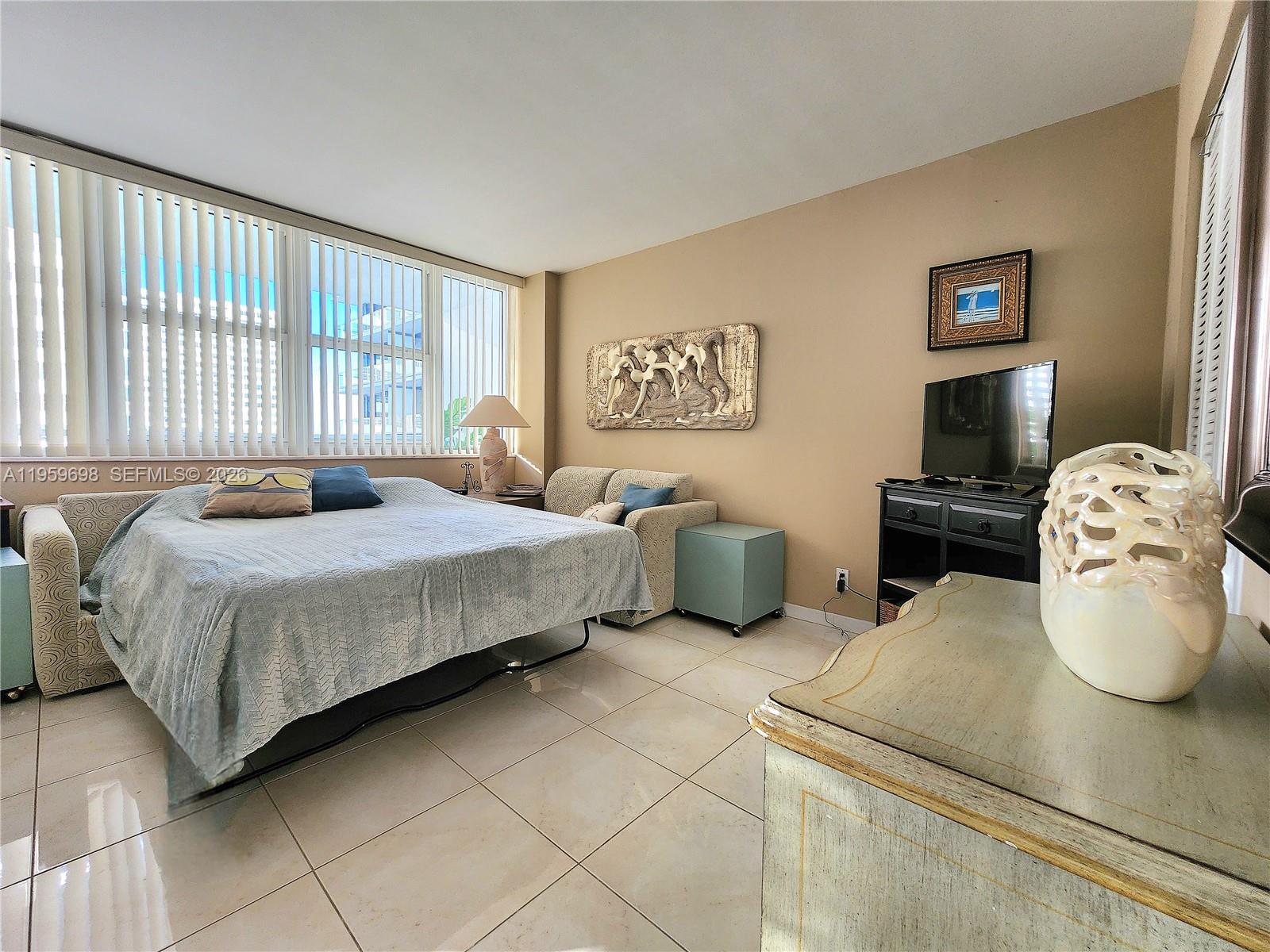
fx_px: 477
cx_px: 635
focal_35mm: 13
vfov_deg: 89.9
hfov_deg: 106.2
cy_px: 476
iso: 125
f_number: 2.2
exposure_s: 1/60.2
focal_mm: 2.2
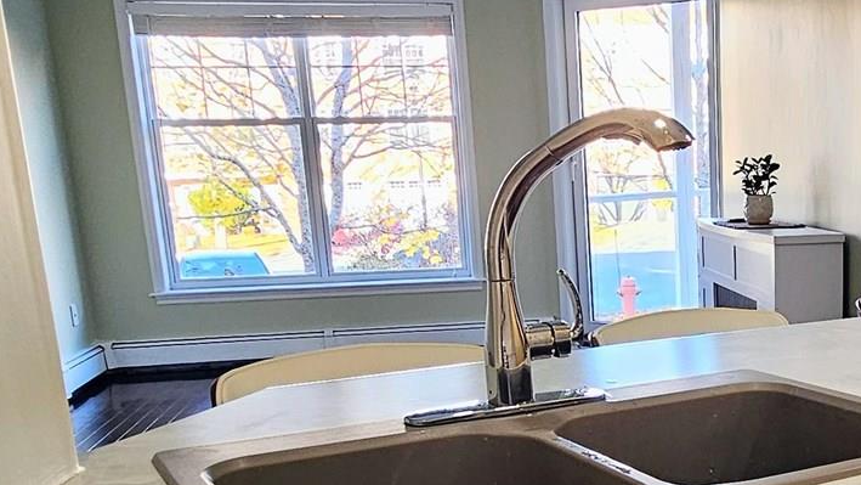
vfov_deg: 25.0
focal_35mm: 46
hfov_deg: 41.6
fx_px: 1050
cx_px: 749
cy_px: 457
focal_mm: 2.2
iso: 125
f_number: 2.2
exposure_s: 1/60
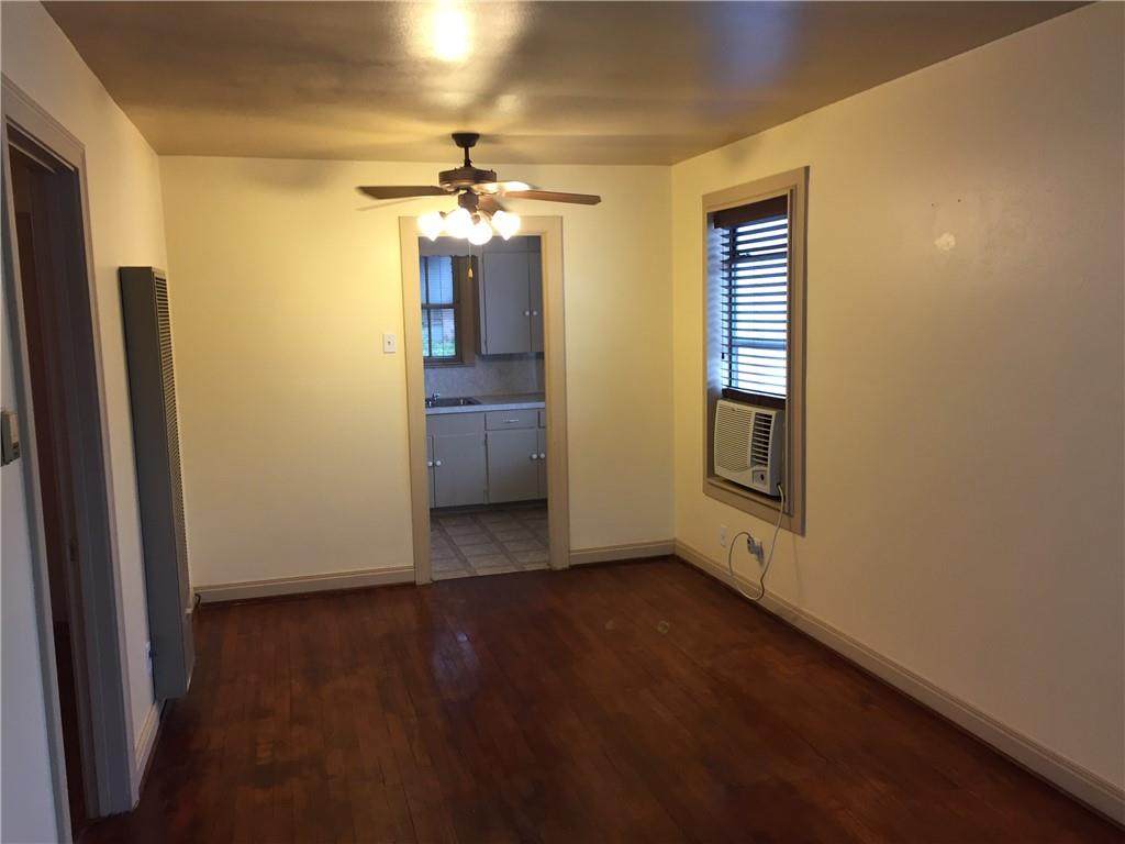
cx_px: 562
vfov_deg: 48.2
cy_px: 422
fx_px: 942
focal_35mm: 29
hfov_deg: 61.7
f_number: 2.2
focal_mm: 4.15
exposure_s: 1/30
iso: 64
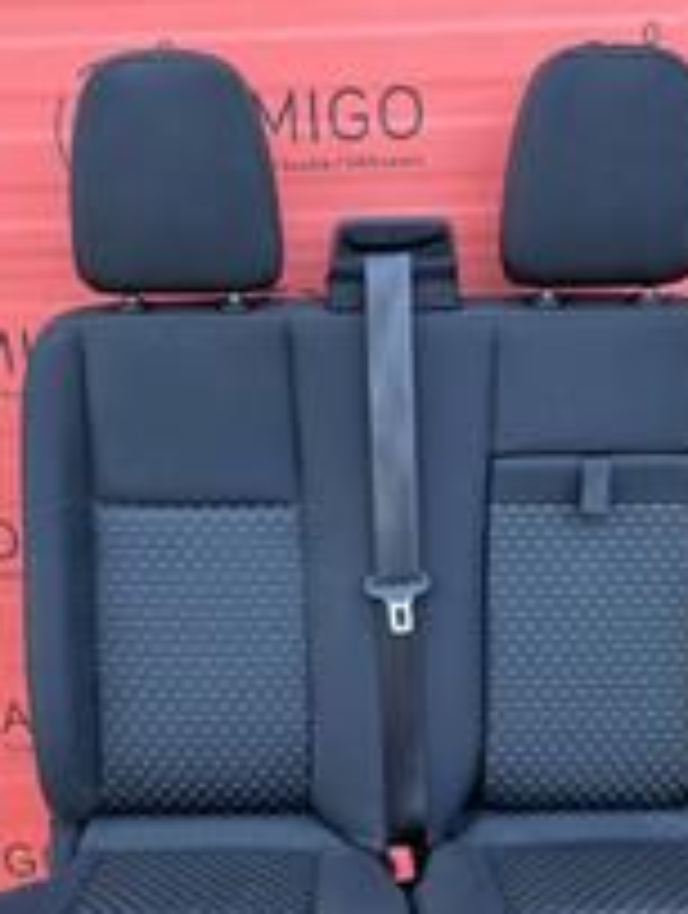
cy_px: 693
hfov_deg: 31.6
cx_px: 391
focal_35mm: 46
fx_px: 1215
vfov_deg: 40.0
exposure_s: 1/121
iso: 50
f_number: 1.6
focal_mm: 5.1
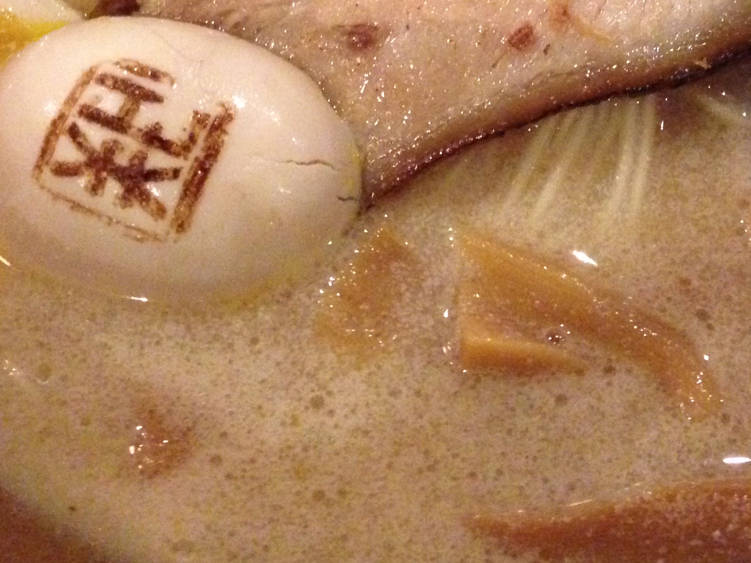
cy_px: 63
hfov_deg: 29.8
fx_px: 1410
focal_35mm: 65
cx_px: 414
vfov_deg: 22.1
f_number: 2.4
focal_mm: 4.12
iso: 800
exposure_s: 1/15
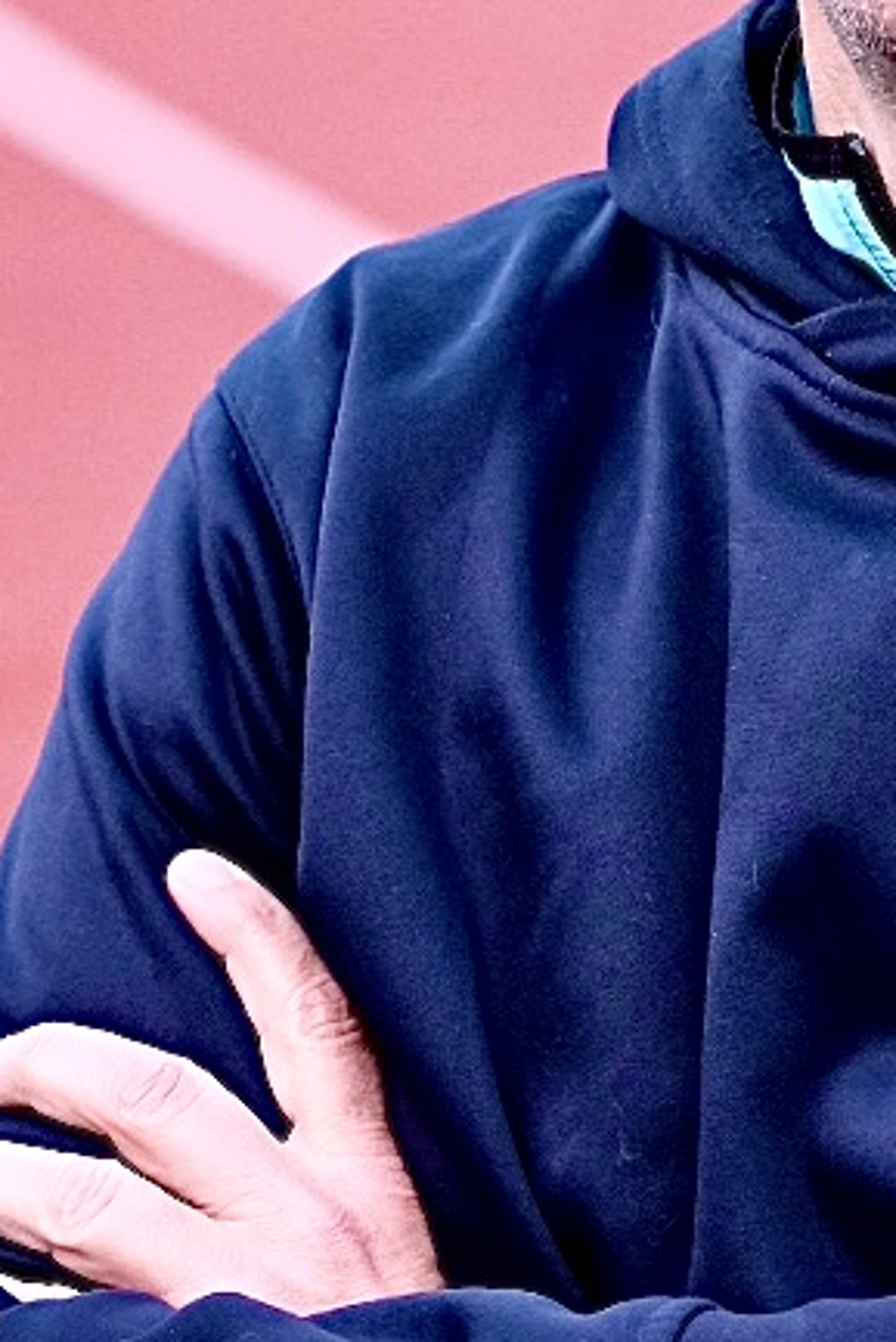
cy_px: 673
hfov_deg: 3.5
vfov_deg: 5.2
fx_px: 14846
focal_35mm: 398
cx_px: 964
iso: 1250
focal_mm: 90
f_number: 2.8
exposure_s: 1/125
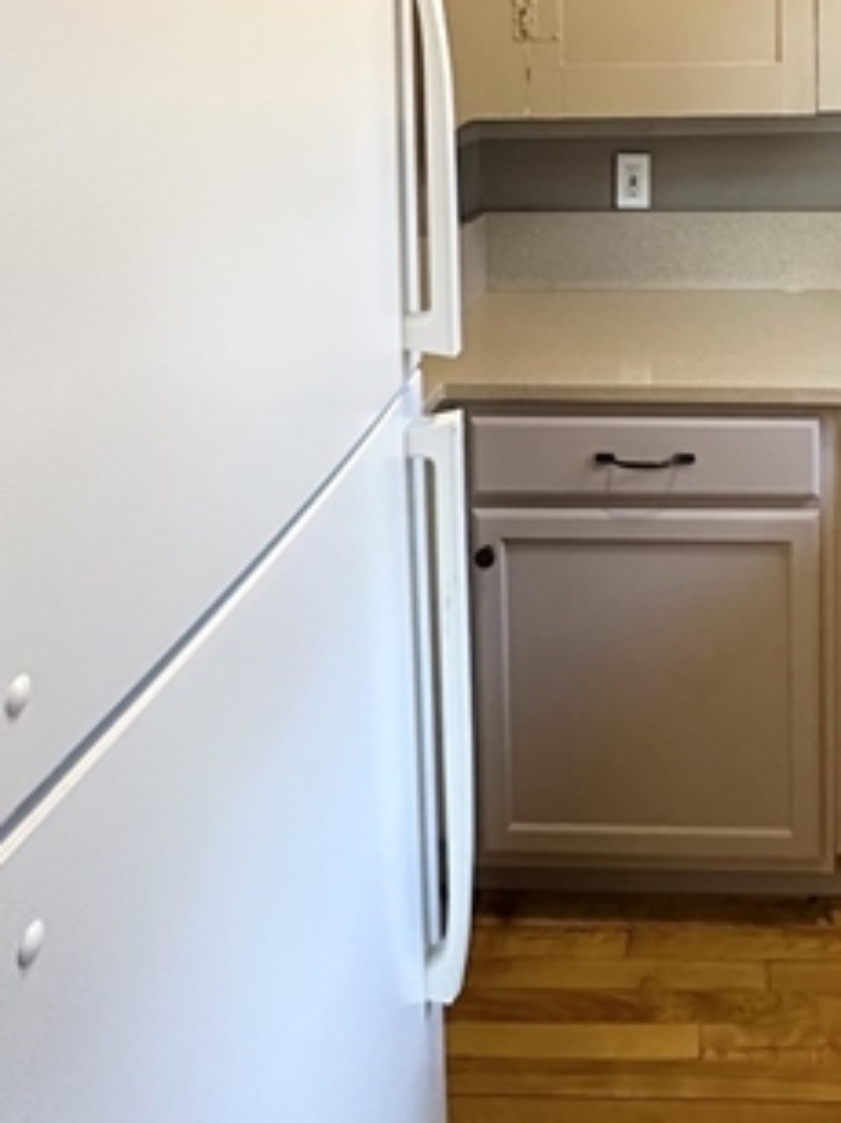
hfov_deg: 39.0
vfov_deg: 47.0
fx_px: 1135
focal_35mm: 35
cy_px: 95
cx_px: 680
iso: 500
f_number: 2.2
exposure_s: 1/60
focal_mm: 2.22
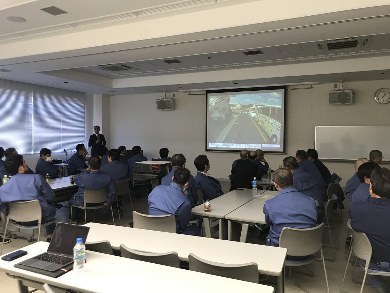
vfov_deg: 49.7
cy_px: 146
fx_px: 315
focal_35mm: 28
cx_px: 195
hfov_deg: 63.4
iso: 32
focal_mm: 3.99
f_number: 1.8
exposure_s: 1/30
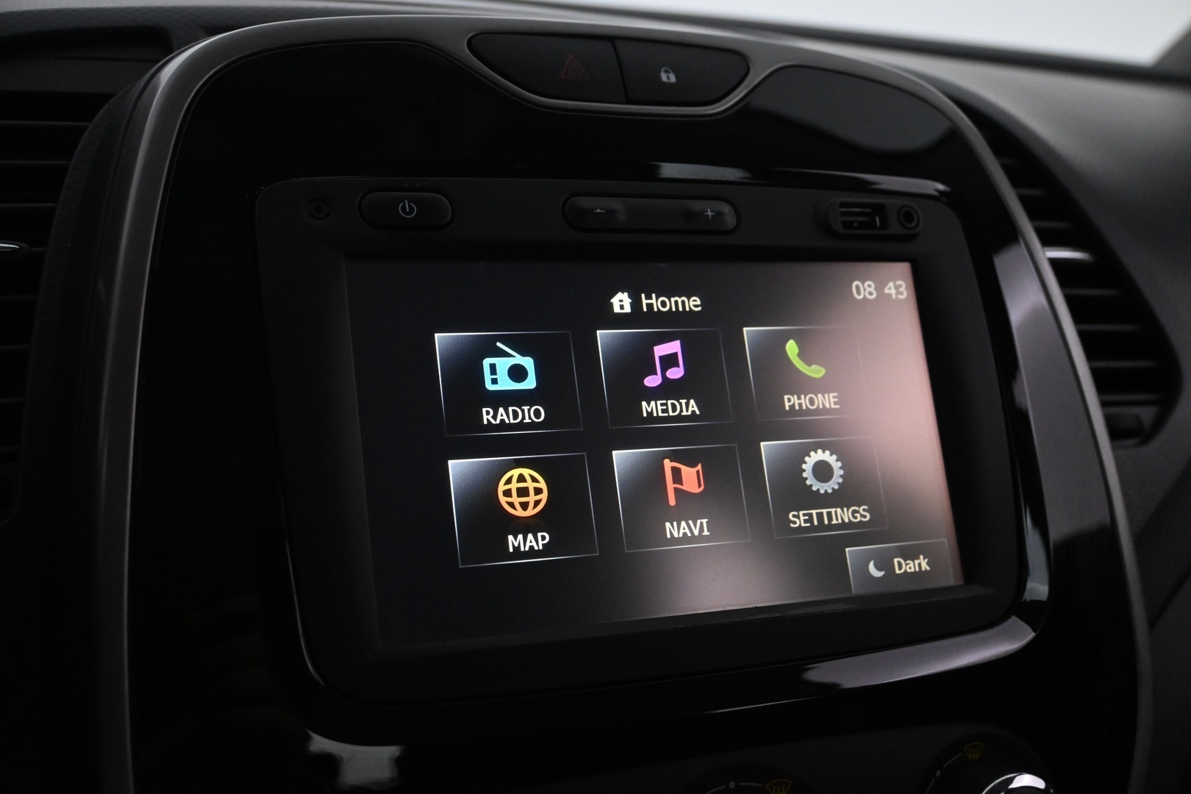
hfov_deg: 49.6
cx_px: 596
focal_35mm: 39
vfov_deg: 34.2
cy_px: 397
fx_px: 1290
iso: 3200
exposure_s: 1/100
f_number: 5
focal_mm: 26
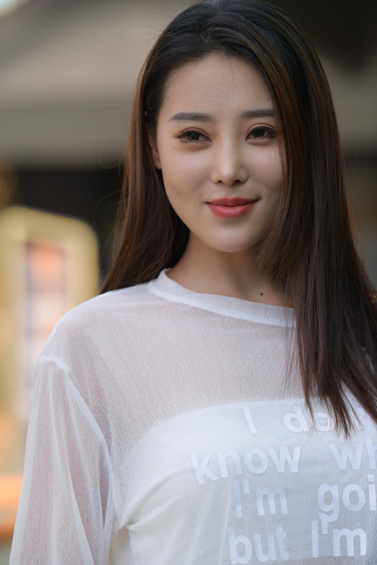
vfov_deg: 11.4
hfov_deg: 7.6
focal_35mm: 180
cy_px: 282
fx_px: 2827
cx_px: 188
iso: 125
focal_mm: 180
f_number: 4.5
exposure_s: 1/400
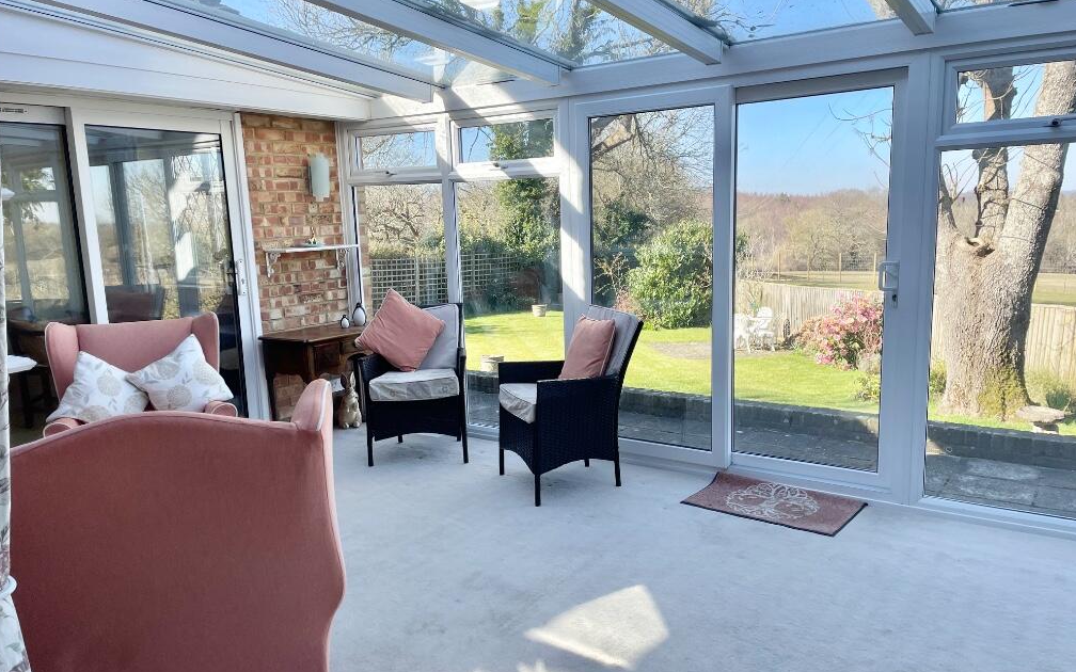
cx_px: 534
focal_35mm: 28
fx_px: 821
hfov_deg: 66.5
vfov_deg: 44.5
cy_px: 371
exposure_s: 1/707
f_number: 1.6
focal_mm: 4.2
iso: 32
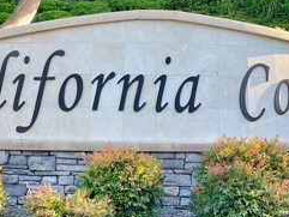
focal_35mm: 69
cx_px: 151
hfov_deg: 28.1
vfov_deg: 20.9
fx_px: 576
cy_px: 22
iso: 32
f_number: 1.6
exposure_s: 1/175
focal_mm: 4.2
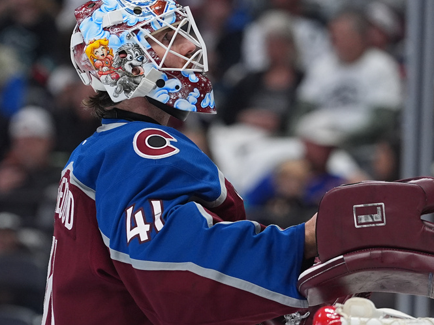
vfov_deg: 3.6
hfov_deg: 4.7
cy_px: 171
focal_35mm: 418
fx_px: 5238
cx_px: 195
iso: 2000
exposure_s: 1/1600
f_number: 3.2
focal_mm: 188
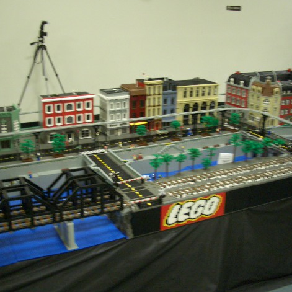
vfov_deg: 40.0
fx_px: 401
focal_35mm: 42
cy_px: 144
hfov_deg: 40.0
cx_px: 139
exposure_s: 1/13
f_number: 2.6
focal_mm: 5.8
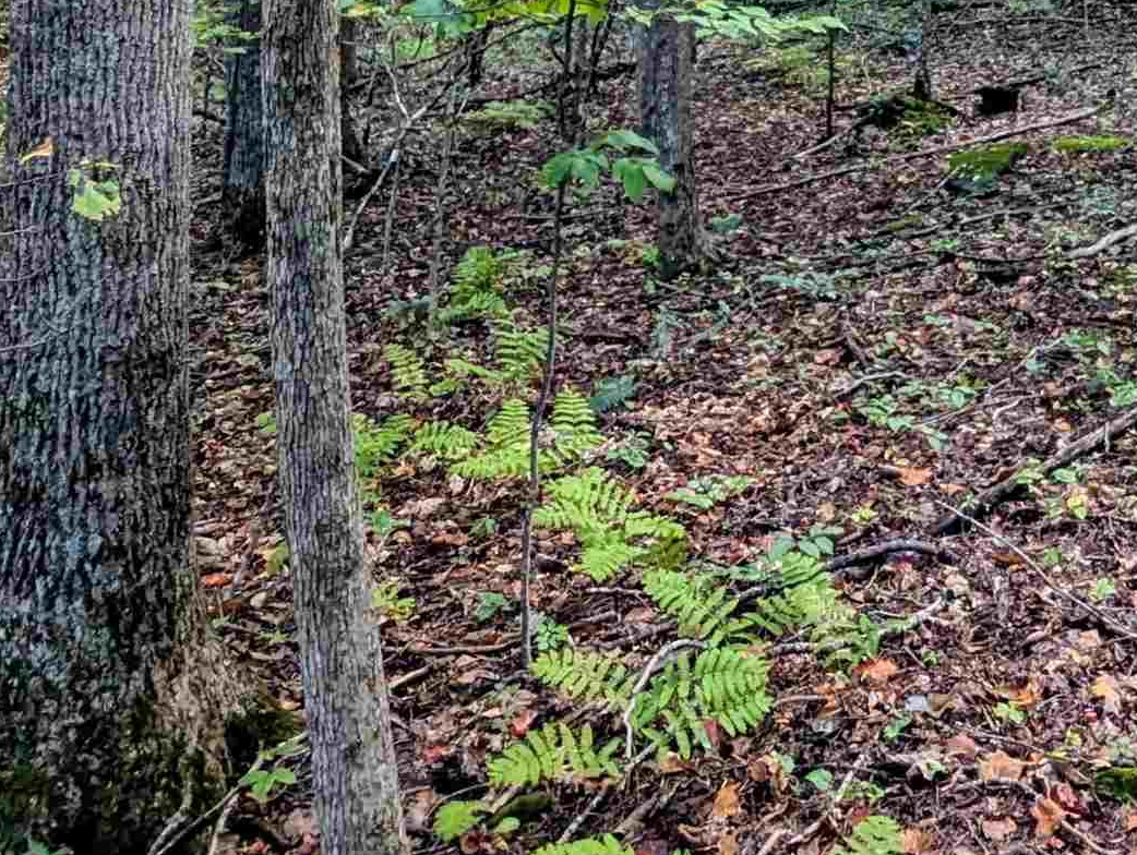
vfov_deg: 27.9
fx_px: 1546
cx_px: 933
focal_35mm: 47
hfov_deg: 38.6
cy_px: -109
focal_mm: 2.35
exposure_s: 1/108
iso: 199
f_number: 2.2
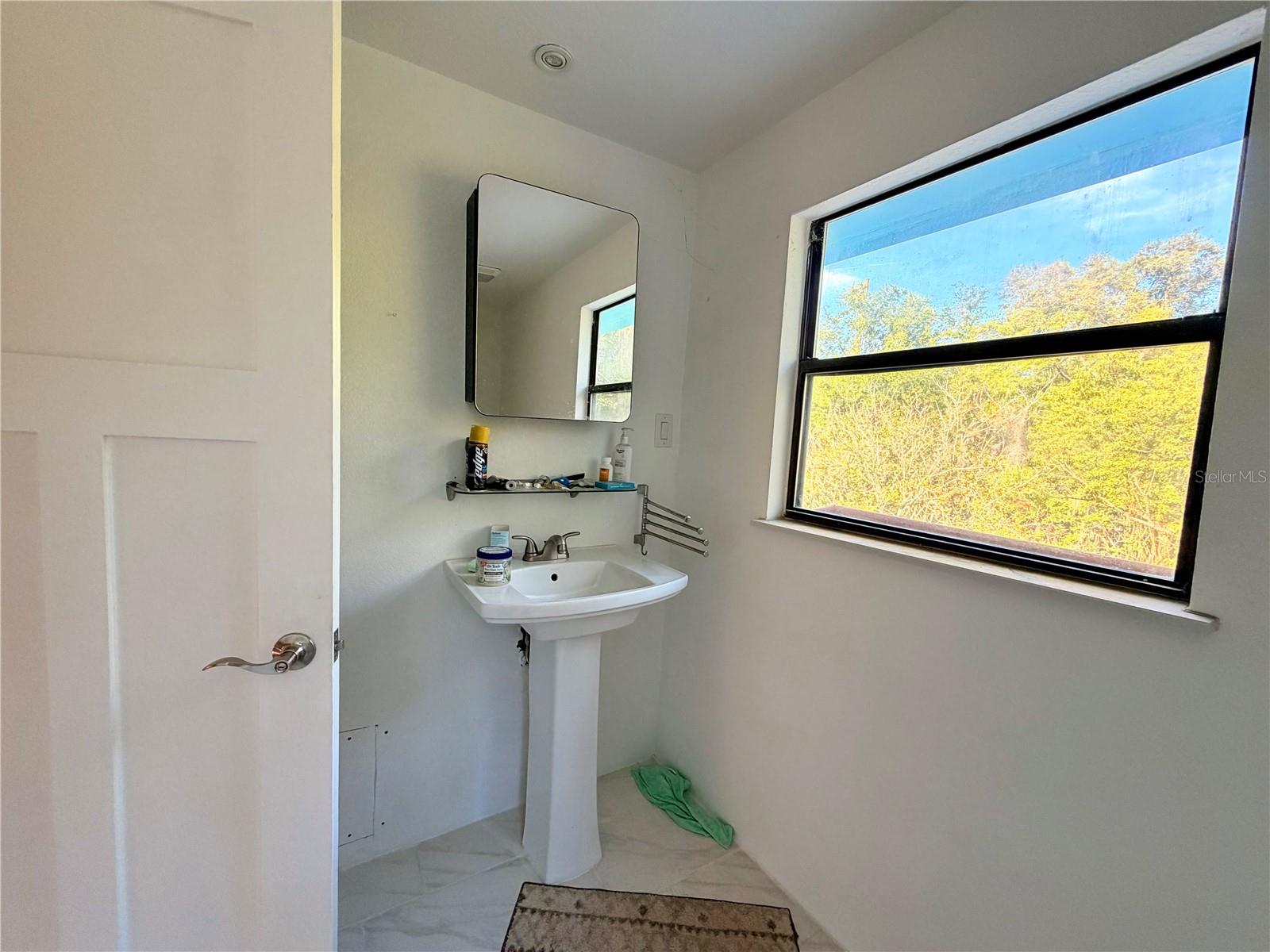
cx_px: 635
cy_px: 476
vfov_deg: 85.7
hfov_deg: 102.1
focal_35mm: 14
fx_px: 514
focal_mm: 2.22
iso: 125
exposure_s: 1/121
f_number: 2.2
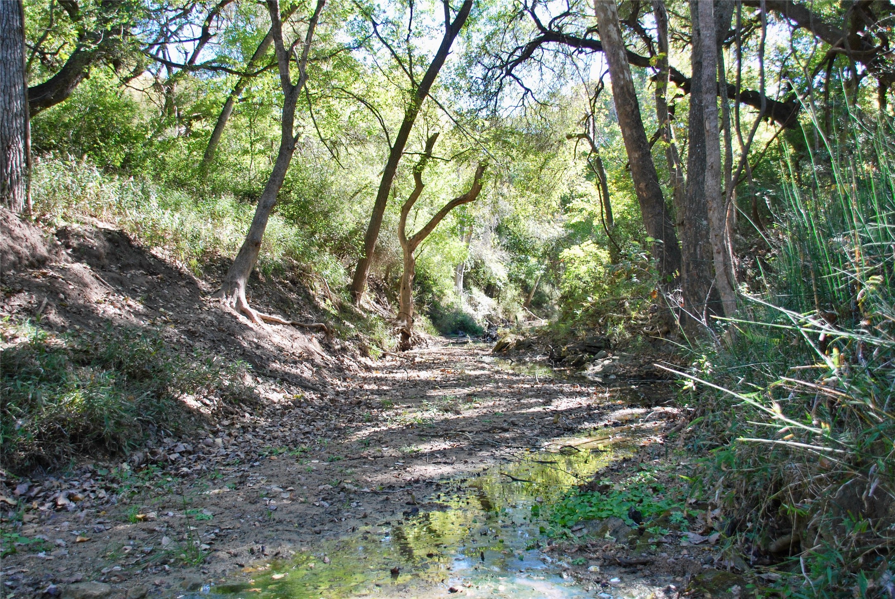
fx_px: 821
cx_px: 448
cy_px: 300
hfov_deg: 57.2
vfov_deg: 40.1
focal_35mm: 33
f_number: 5
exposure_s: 1/100
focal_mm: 22
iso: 200
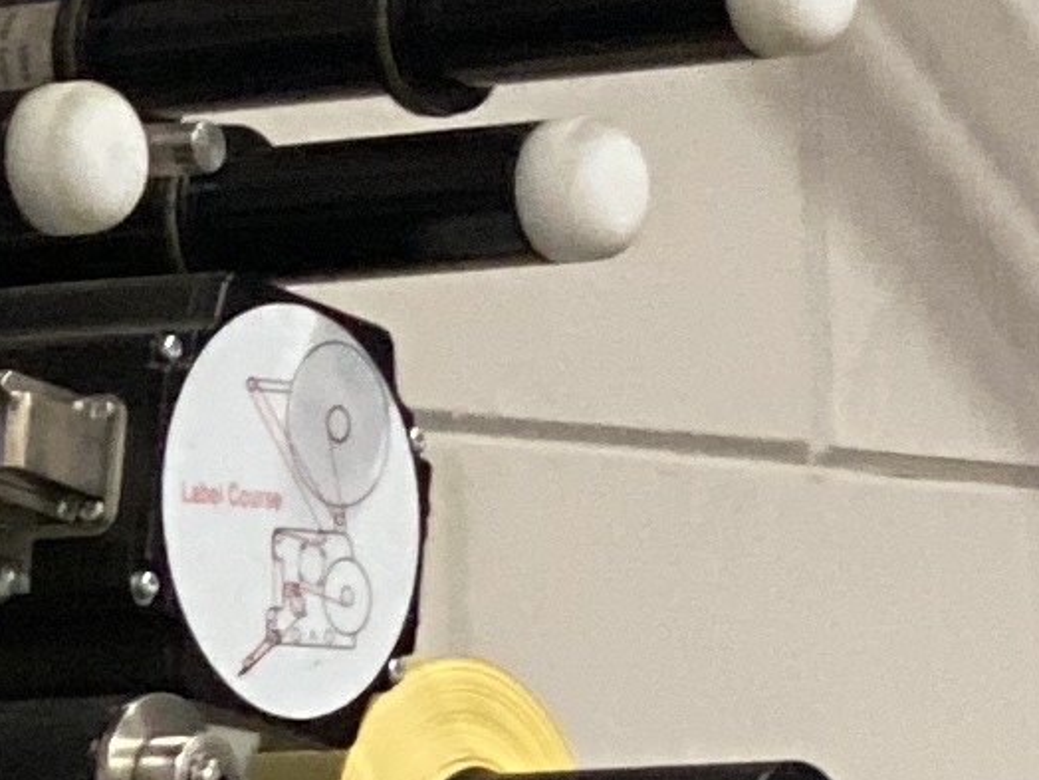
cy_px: 421
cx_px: -1911
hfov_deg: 4.8
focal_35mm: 400
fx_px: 12006
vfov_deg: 3.7
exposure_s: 1/33
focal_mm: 6
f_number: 2
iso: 320
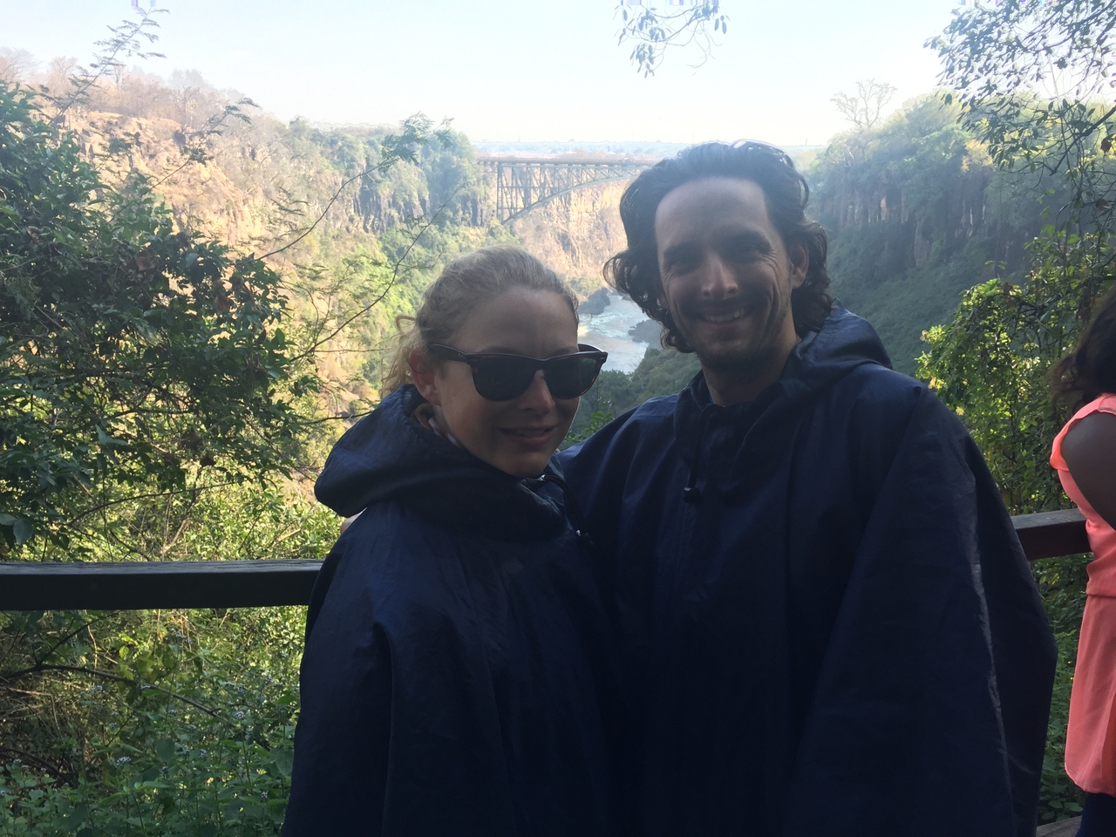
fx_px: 935
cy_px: 418
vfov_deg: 48.2
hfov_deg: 61.7
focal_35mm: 29
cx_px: 558
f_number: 2.2
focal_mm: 4.15
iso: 32
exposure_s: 1/255
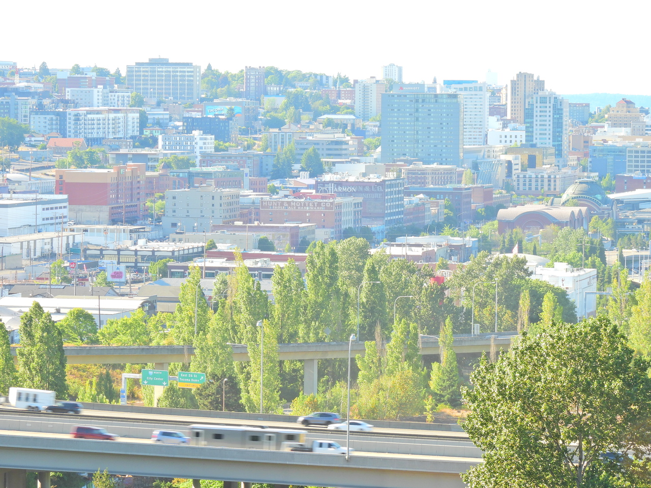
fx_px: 2821
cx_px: 326
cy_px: 244
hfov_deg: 13.2
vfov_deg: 9.9
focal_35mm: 150
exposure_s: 1/50
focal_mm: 26.8
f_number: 8
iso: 100
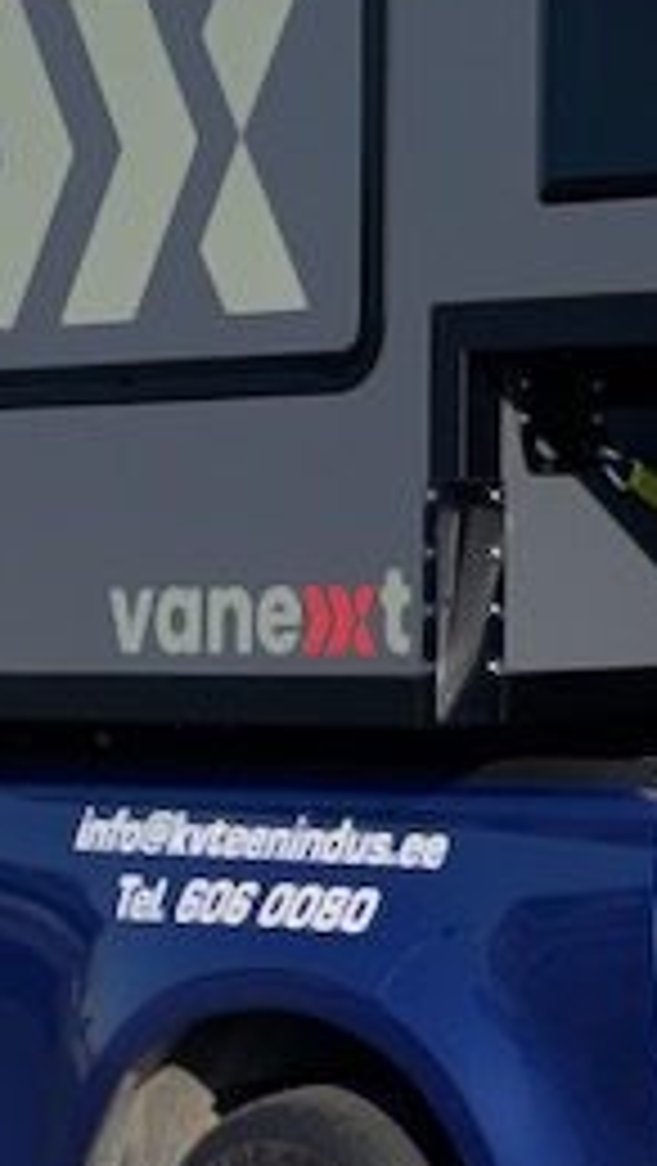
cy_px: 297
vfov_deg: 15.3
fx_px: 4329
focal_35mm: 140
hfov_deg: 8.1
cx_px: 1544
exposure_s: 1/4292
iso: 32
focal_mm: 4.2
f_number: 1.6
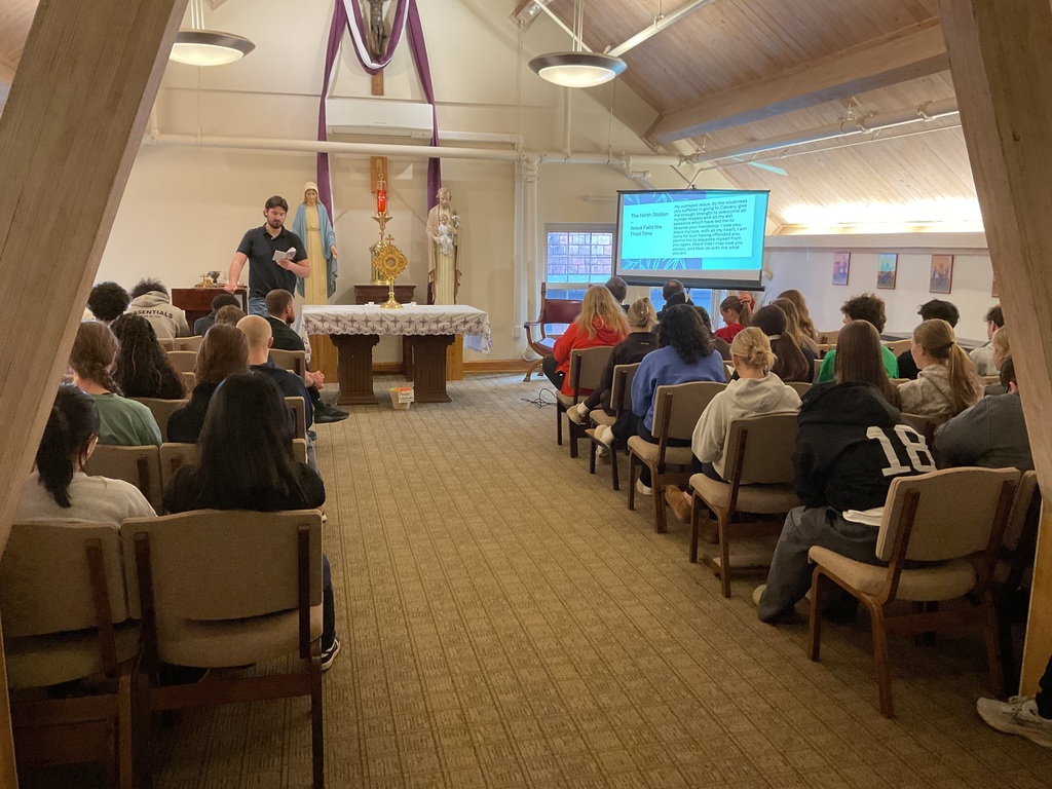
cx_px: 526
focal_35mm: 29
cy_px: 394
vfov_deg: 48.2
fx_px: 881
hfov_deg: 61.7
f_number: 1.8
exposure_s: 1/60
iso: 200
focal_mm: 3
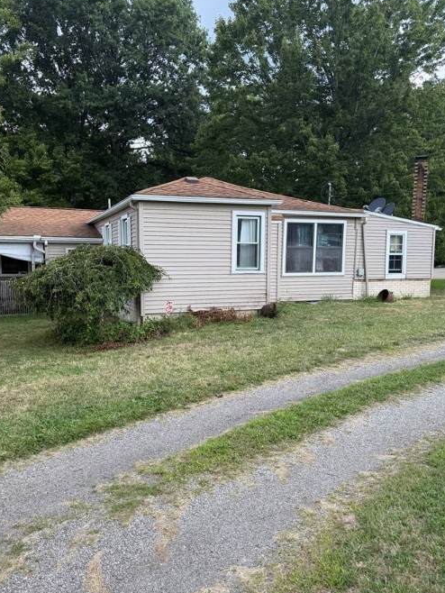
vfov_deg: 63.4
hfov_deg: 49.7
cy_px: 304
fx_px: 480
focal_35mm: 28
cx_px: 205
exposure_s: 1/407
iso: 80
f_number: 1.78
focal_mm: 6.76
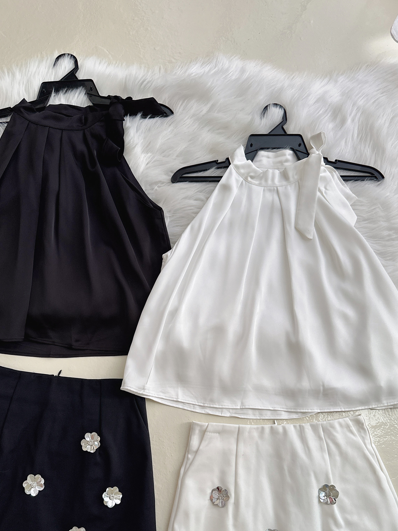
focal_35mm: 32
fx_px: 491
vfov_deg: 55.8
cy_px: 346
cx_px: 164
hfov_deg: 44.0
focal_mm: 6.86
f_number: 1.78
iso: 200
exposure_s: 1/121
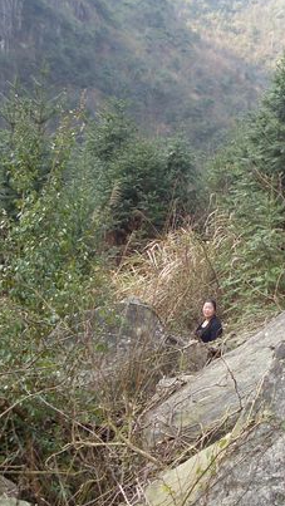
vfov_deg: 30.1
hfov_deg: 16.0
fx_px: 939
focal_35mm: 70
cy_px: 218
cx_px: 414
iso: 80
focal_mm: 6.3
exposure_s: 1/125
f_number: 2.8
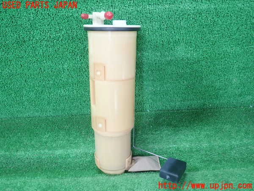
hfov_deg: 60.0
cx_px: 127
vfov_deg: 46.8
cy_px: 96
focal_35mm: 30
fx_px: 220
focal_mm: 5.5
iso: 400
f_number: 2.3
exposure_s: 1/125
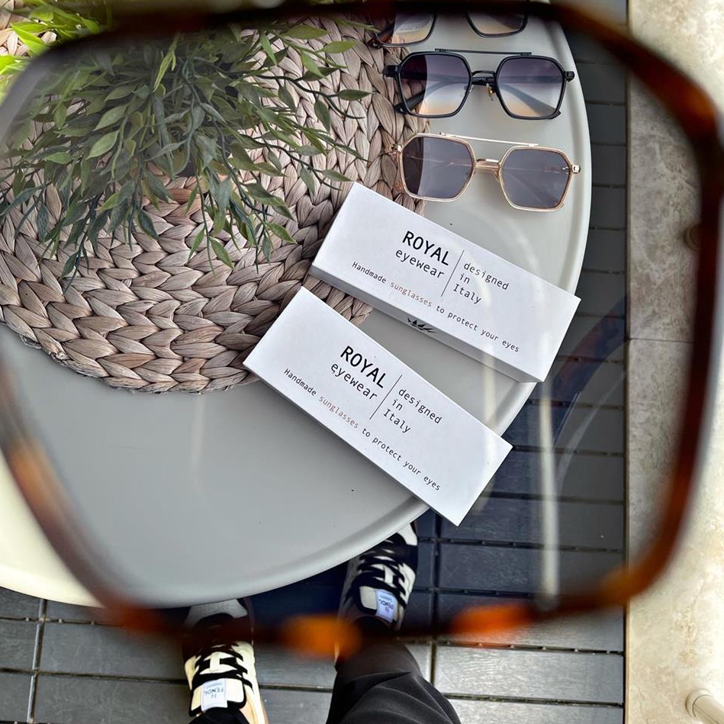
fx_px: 734
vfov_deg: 52.1
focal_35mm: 31
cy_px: 278
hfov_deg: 52.5
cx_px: 363
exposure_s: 1/179
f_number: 1.6
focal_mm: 5.1
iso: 32
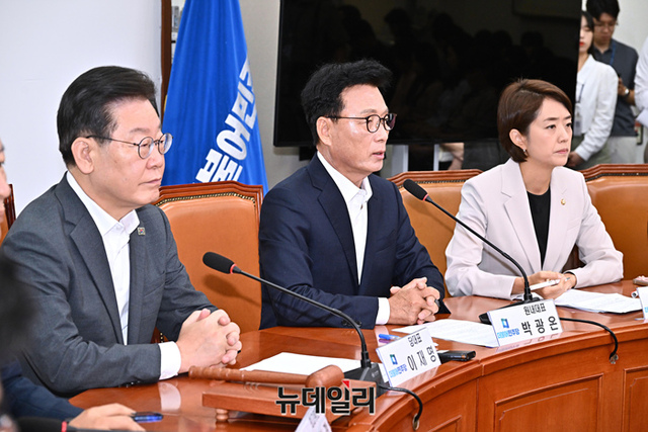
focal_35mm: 75
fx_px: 1350
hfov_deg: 27.0
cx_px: 324
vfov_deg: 18.2
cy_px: 216
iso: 2000
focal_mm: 75
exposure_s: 1/250
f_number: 5.6
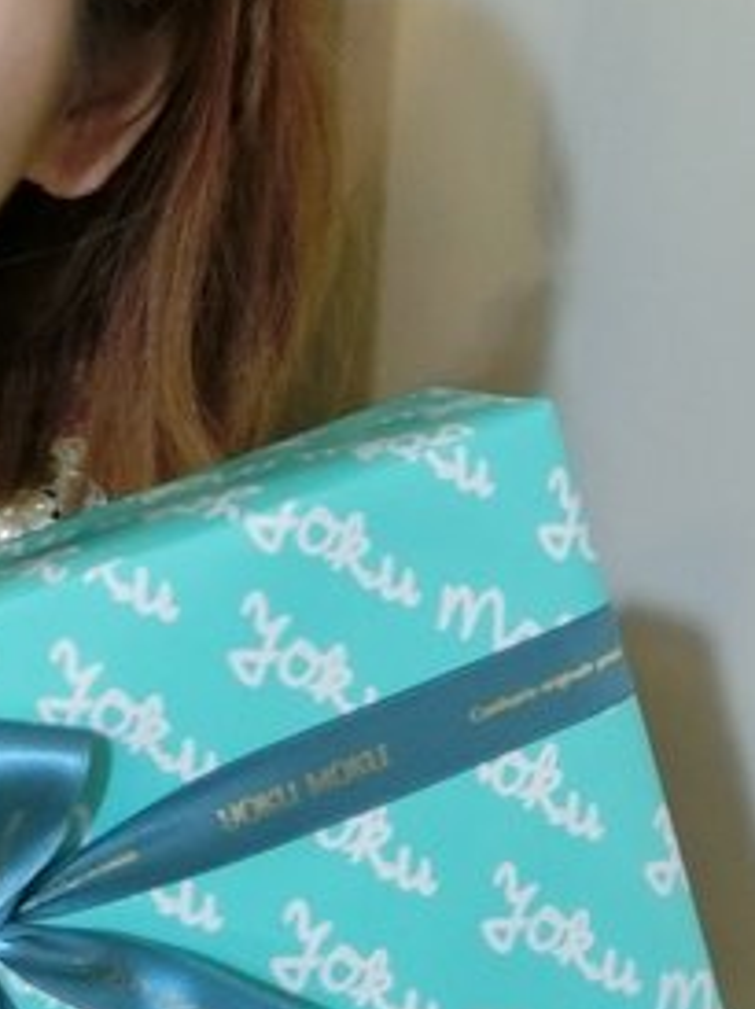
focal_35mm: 73
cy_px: 331
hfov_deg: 19.8
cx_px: 77
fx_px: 2126
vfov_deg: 26.5
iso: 500
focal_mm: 5.4
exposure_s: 1/30
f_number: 2.8
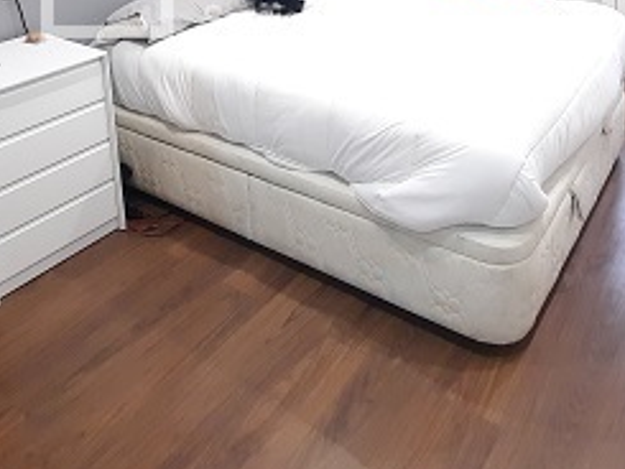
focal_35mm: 34
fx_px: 614
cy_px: -25
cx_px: 306
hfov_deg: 53.9
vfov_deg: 36.5
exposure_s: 1/25
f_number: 2.2
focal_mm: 1.74
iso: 200
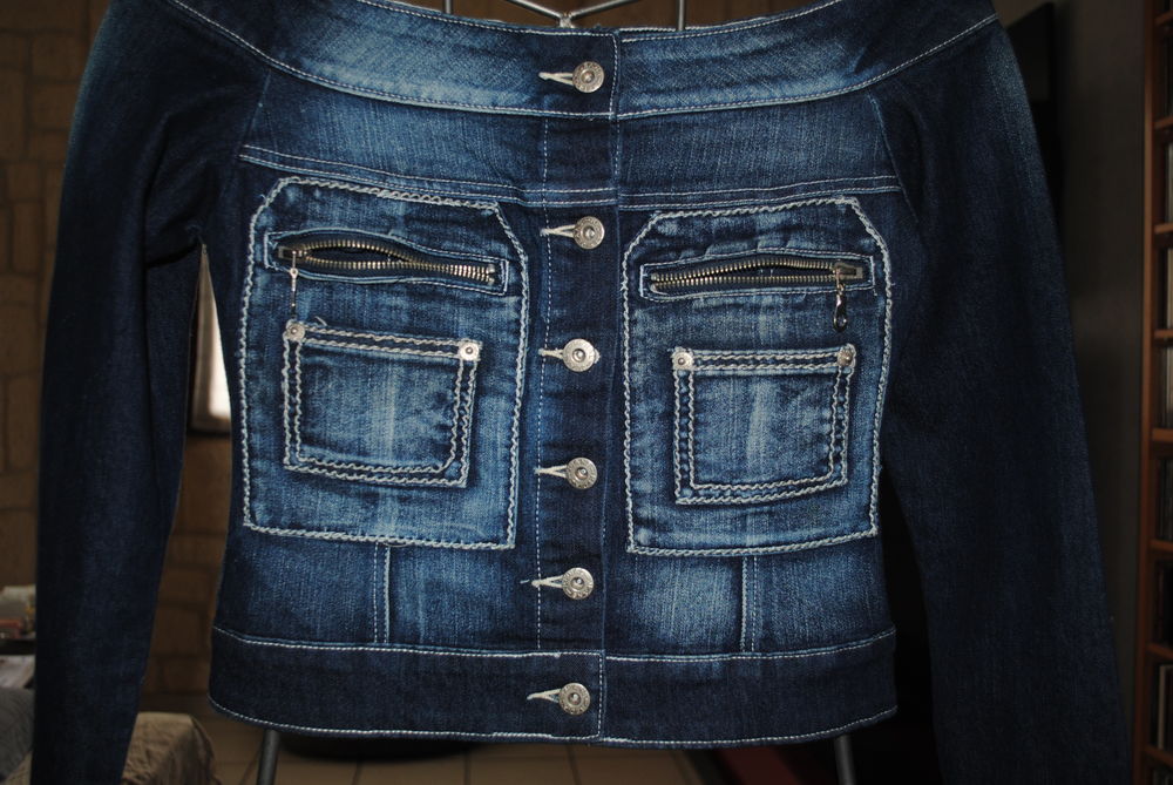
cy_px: 392
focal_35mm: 36
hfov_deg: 53.1
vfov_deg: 37.0
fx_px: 1174
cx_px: 586
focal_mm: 24
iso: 200
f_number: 4
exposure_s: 1/60
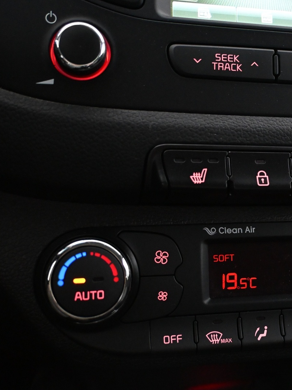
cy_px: 194
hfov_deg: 28.7
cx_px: 251
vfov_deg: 38.8
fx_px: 552
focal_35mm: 49
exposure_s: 1/40
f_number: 4
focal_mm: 22.5
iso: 5000
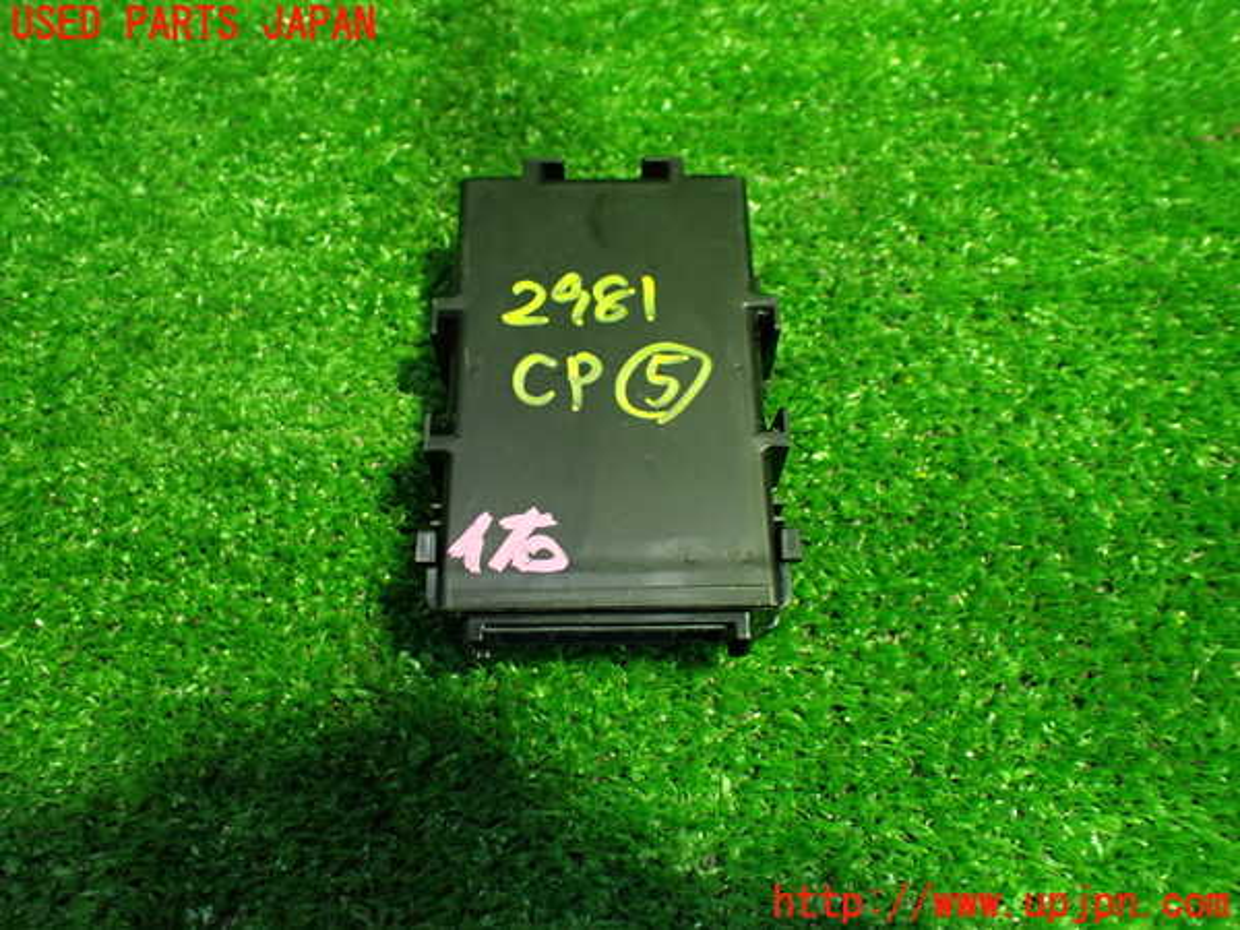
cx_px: 620
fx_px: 1075
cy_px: 465
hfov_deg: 60.0
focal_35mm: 30
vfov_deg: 46.8
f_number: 2.3
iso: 800
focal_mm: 5.4
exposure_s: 1/80
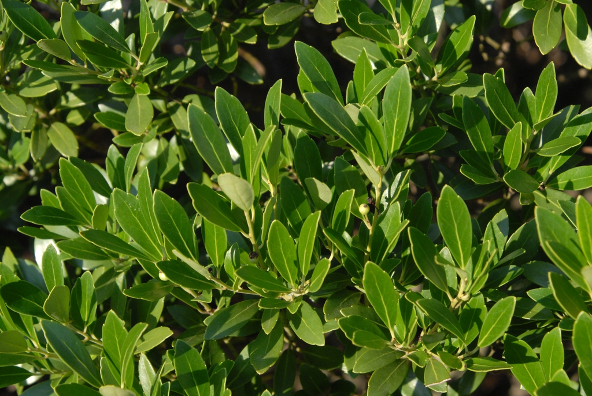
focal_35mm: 90
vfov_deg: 15.2
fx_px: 1481
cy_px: 198
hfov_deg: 22.6
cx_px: 296
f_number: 7.1
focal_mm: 60
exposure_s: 1/200
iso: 400
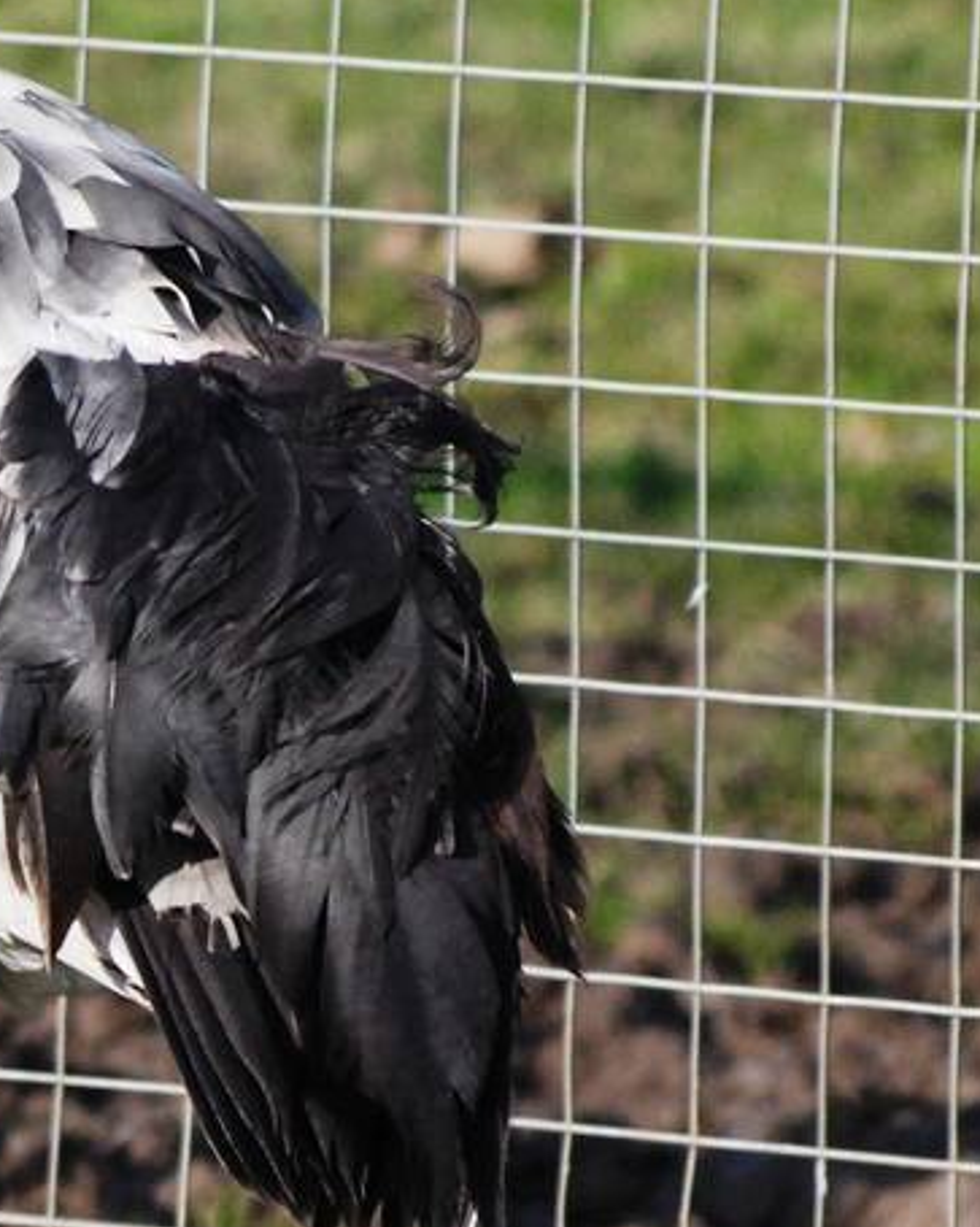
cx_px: -732
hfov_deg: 1.8
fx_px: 30646
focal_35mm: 845
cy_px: 1118
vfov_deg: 2.3
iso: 1000
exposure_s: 1/2500
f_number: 6.3
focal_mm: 170
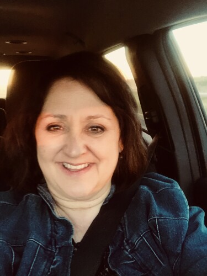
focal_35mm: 32
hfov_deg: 44.2
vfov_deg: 56.8
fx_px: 255
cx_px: 104
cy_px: 138
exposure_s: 1/50
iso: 400
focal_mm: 2.87
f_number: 2.2
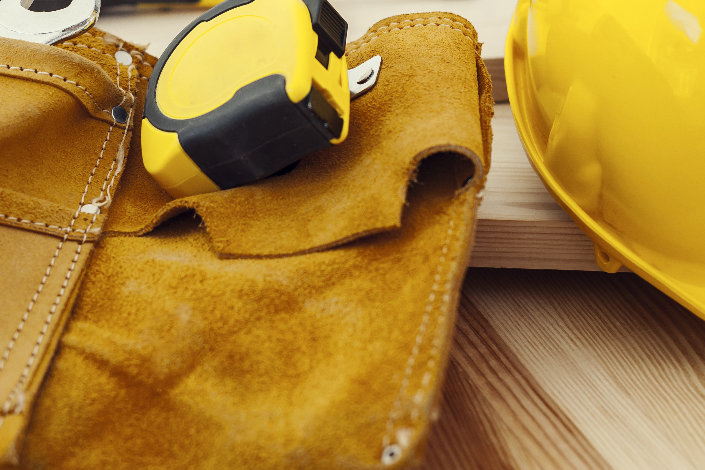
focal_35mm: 124
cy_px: 191
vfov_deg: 11.1
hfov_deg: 16.5
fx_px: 2428
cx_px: 269
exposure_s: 1/200
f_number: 3.2
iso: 100
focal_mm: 50
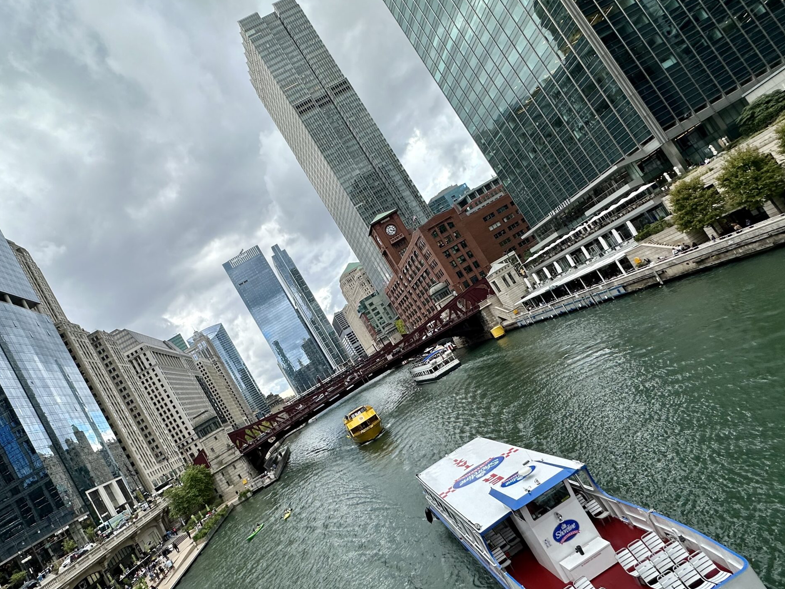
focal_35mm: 19
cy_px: 349
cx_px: 335
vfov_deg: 68.1
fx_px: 431
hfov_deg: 84.1
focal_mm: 2.22
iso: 40
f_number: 2.2
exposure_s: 1/506
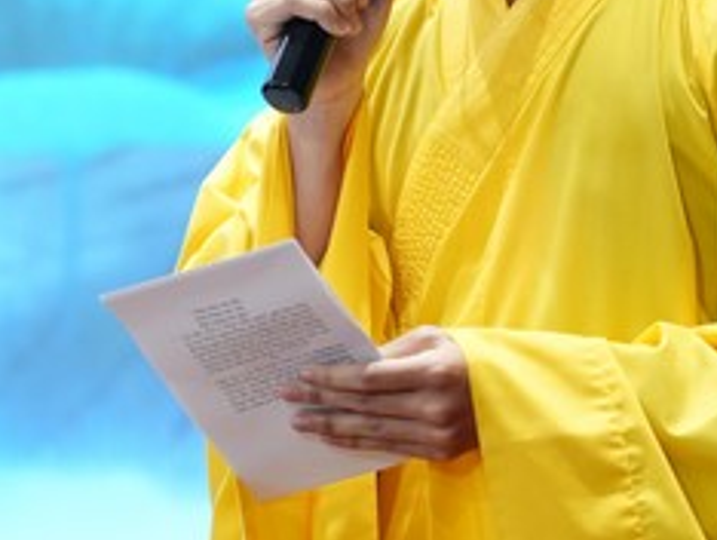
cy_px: 100
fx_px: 8294
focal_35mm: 400
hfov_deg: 4.9
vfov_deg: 3.7
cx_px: 426
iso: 3200
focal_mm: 150
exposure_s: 1/80
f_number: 4.5
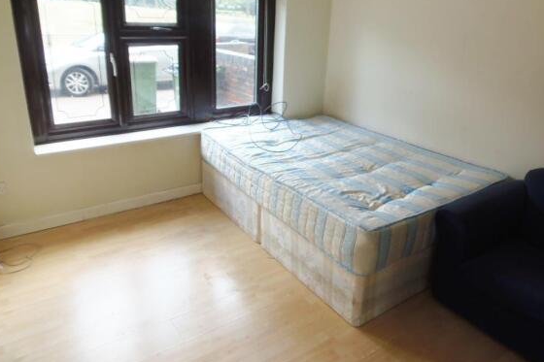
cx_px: 271
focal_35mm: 26
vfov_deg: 49.4
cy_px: 159
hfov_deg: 69.4
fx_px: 393
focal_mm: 4.3
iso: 64
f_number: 2.9
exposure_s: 1/60
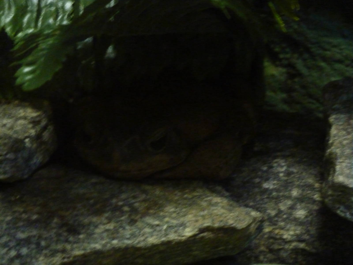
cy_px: 132
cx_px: 176
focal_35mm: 210
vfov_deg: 7.1
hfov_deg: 9.4
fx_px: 2141
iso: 800
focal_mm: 34.4
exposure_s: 1/8
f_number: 4.6
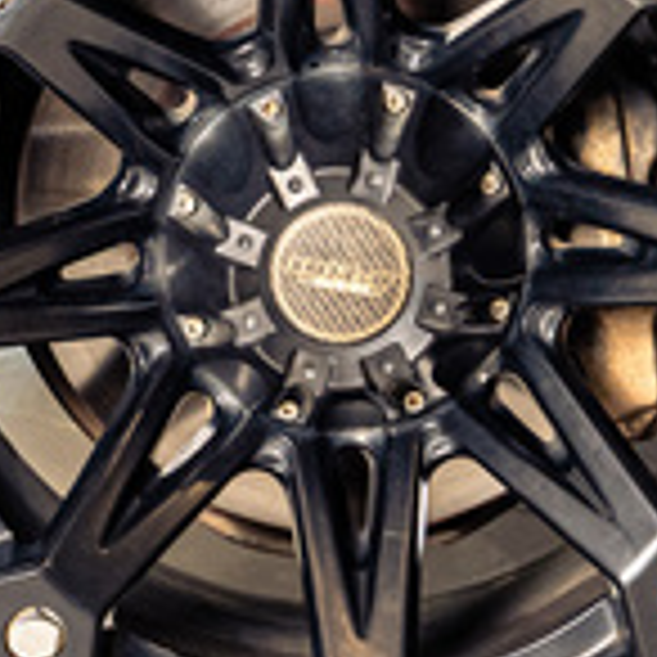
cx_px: 362
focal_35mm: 214
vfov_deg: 8.0
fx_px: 4595
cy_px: -428
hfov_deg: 8.2
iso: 500
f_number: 5
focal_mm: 36
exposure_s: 1/200
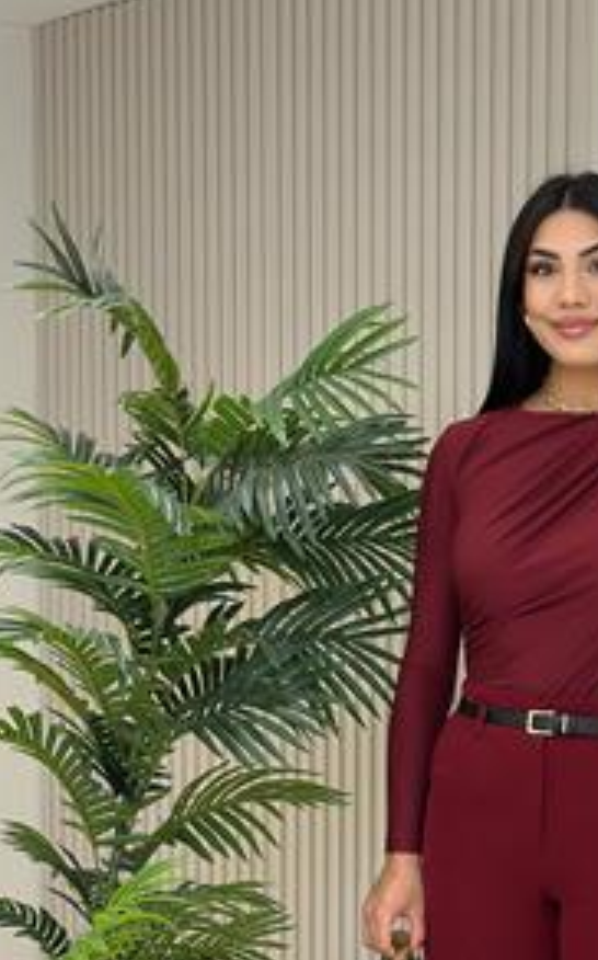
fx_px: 2430
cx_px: 565
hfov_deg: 13.9
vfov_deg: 22.1
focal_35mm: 93
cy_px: 761
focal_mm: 6.86
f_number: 1.78
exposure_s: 1/132
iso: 64
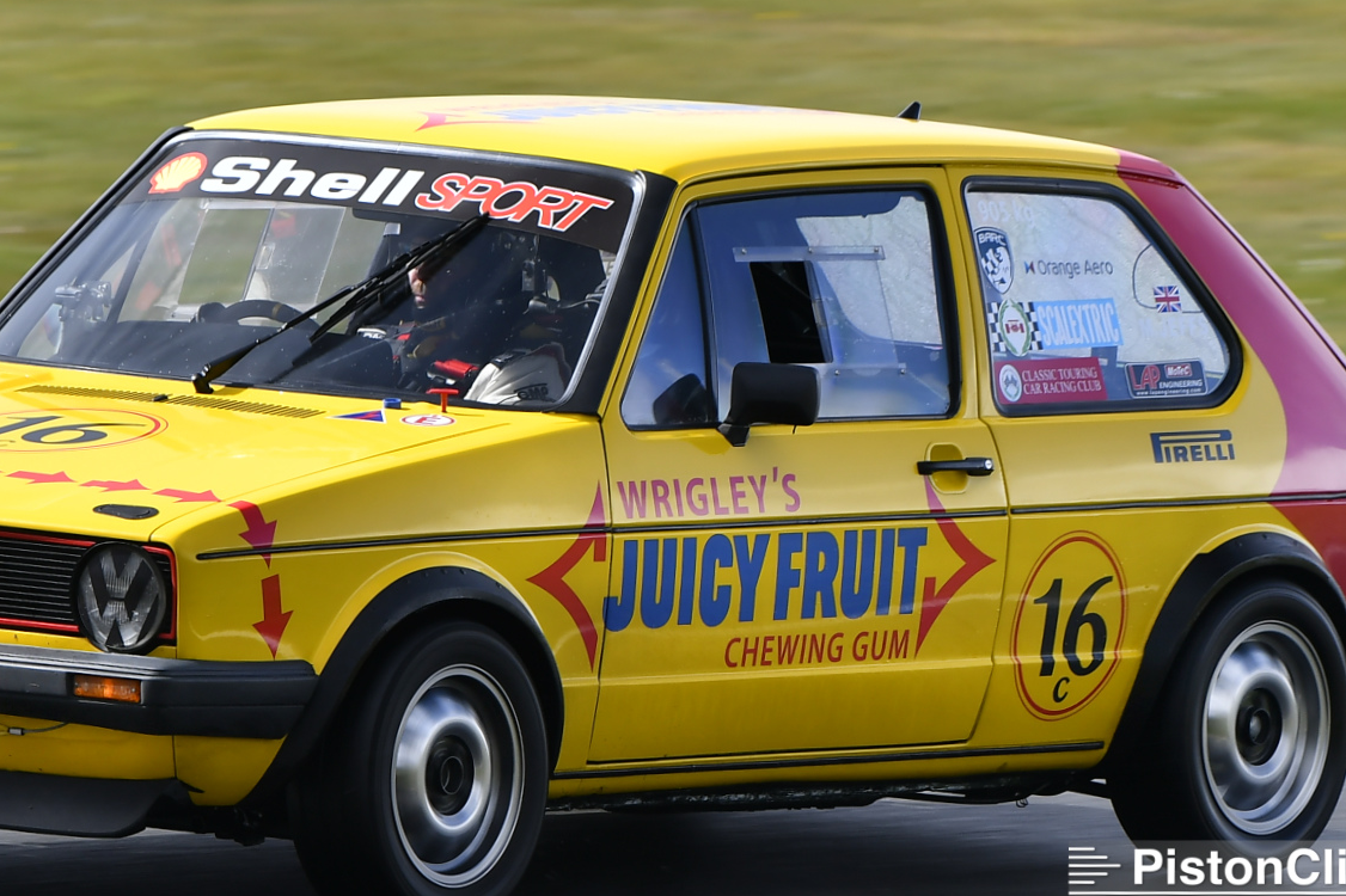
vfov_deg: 2.6
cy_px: 320
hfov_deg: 3.9
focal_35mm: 533
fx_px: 19921
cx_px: 436
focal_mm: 200
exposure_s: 1/200
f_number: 5.6
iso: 110
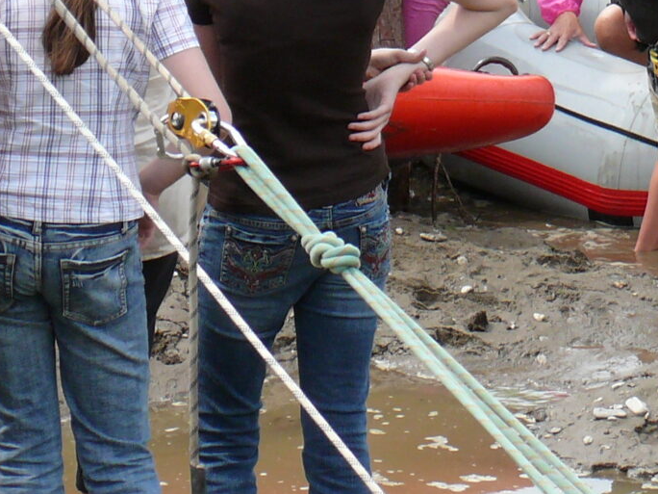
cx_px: 374
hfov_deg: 5.2
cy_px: -113
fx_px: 7261
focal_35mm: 382
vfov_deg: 3.9
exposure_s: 1/250
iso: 100
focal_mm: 21.5
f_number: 4.5
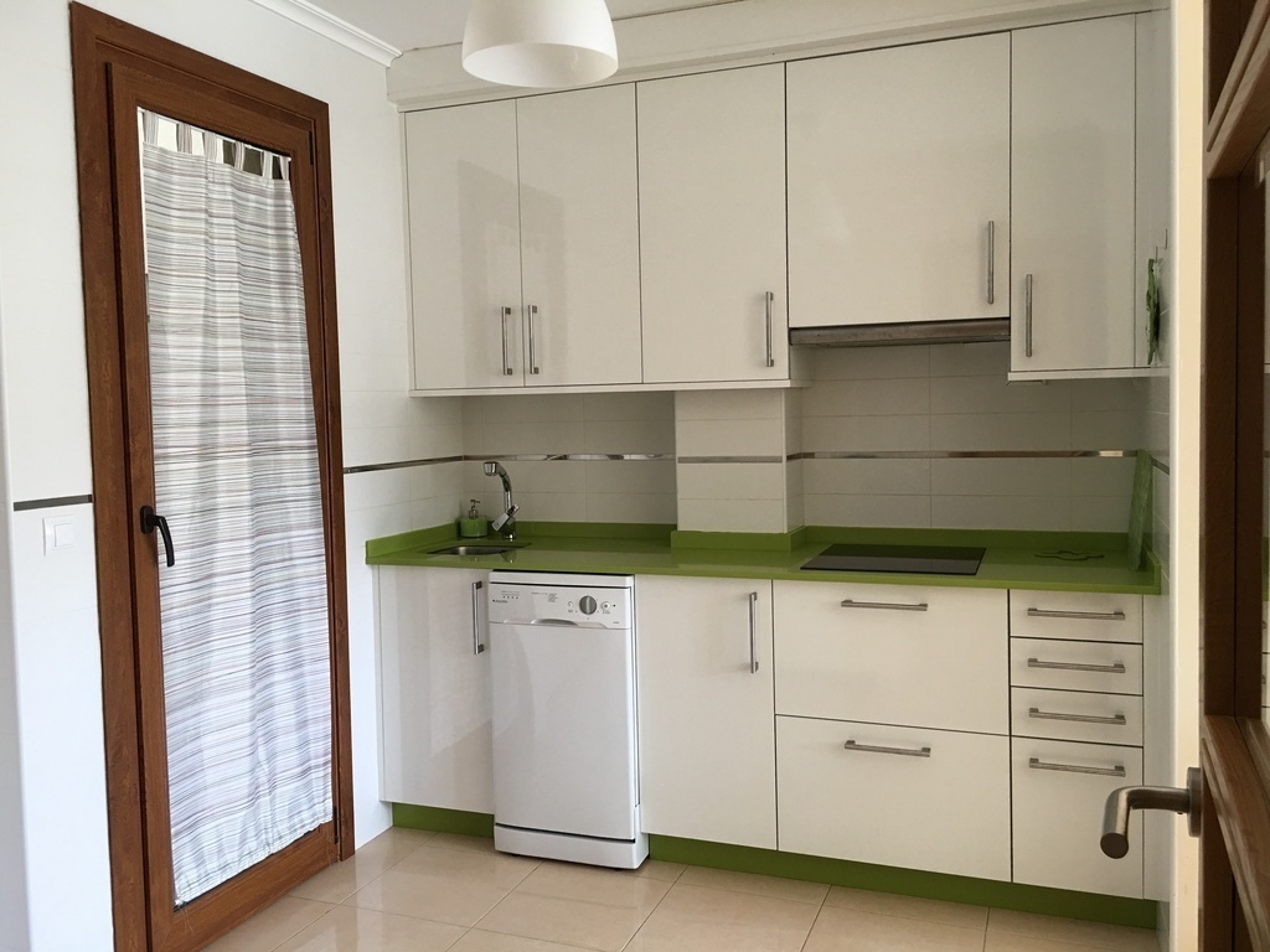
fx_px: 1064
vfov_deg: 48.2
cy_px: 476
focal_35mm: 29
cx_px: 635
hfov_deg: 61.7
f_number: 2.2
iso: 40
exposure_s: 1/30
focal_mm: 4.15
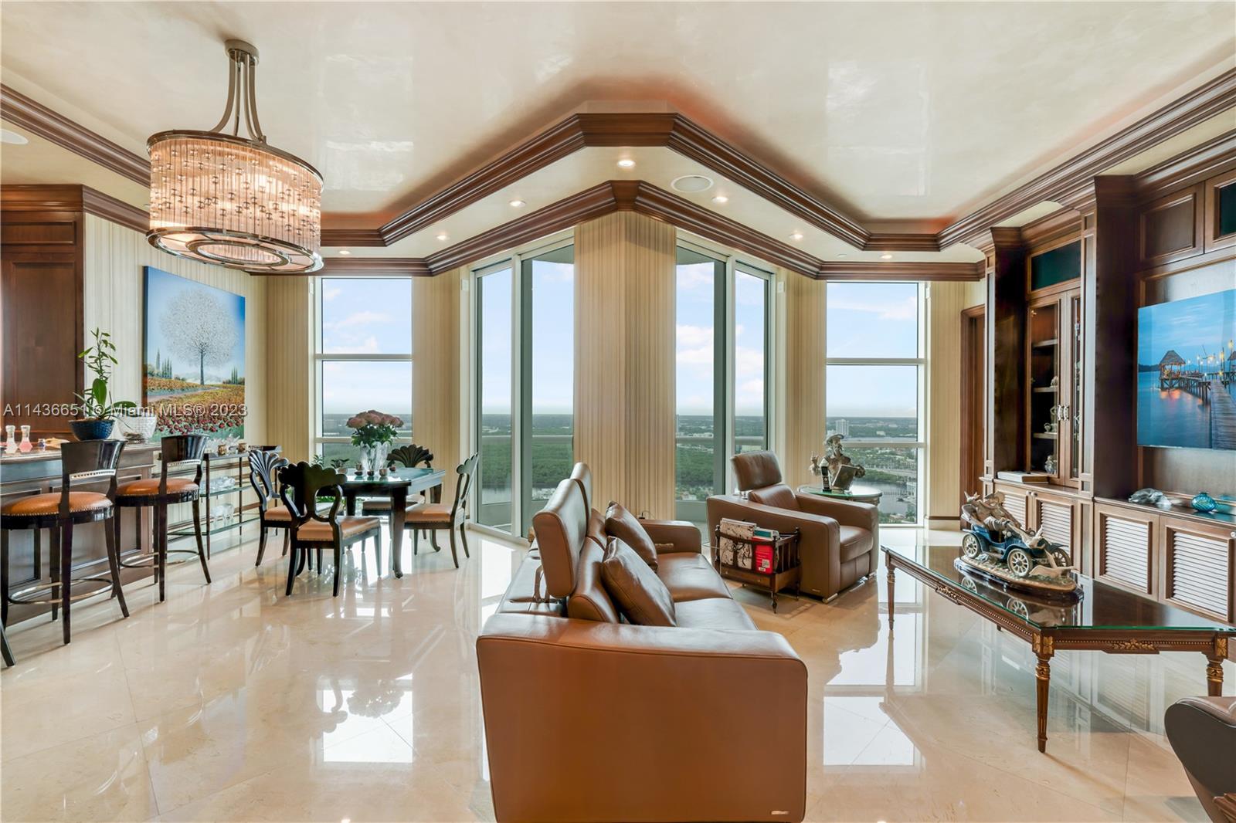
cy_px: 412
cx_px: 618
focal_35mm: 16
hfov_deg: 96.7
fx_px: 549
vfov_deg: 73.7
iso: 100
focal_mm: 16
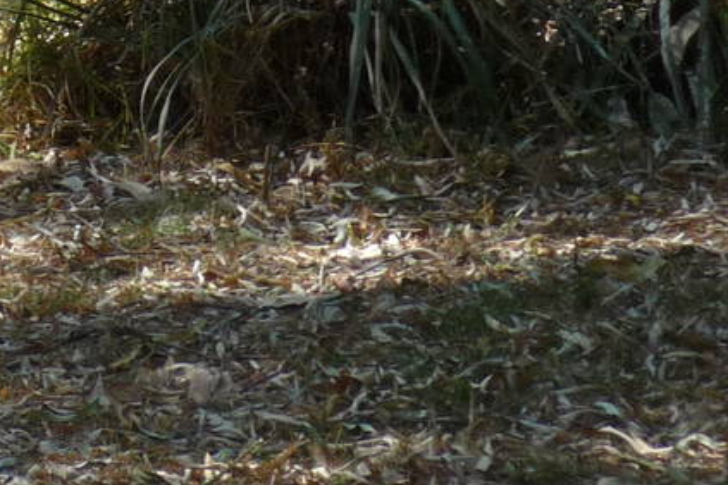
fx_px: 13507
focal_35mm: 668
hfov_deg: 3.1
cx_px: -234
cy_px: -478
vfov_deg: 2.1
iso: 100
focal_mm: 29.1
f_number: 4.8
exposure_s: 1/160
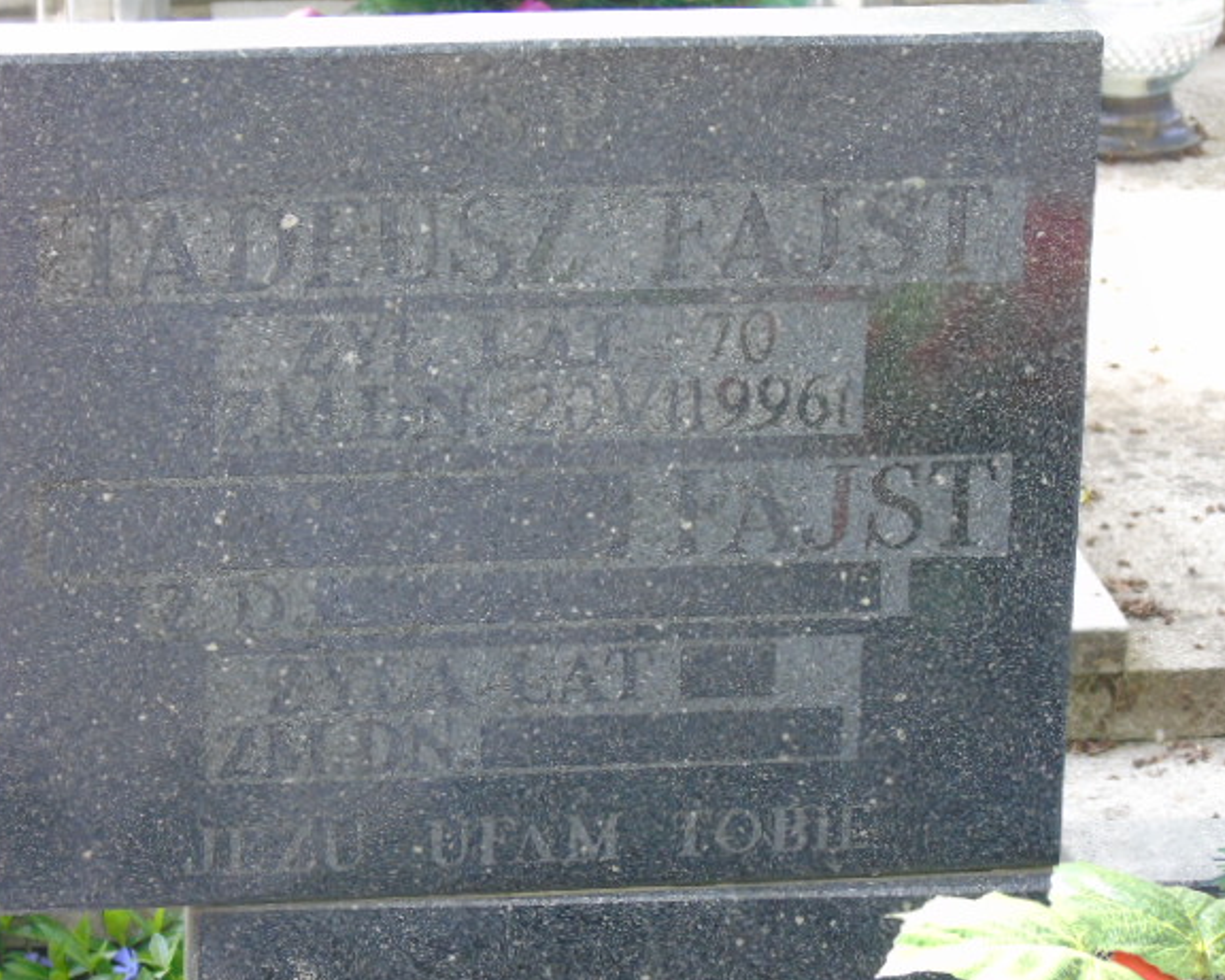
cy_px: 491
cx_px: 619
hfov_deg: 12.5
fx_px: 5584
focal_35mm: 154
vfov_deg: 10.0
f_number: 4.7
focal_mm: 25
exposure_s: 1/125
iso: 400
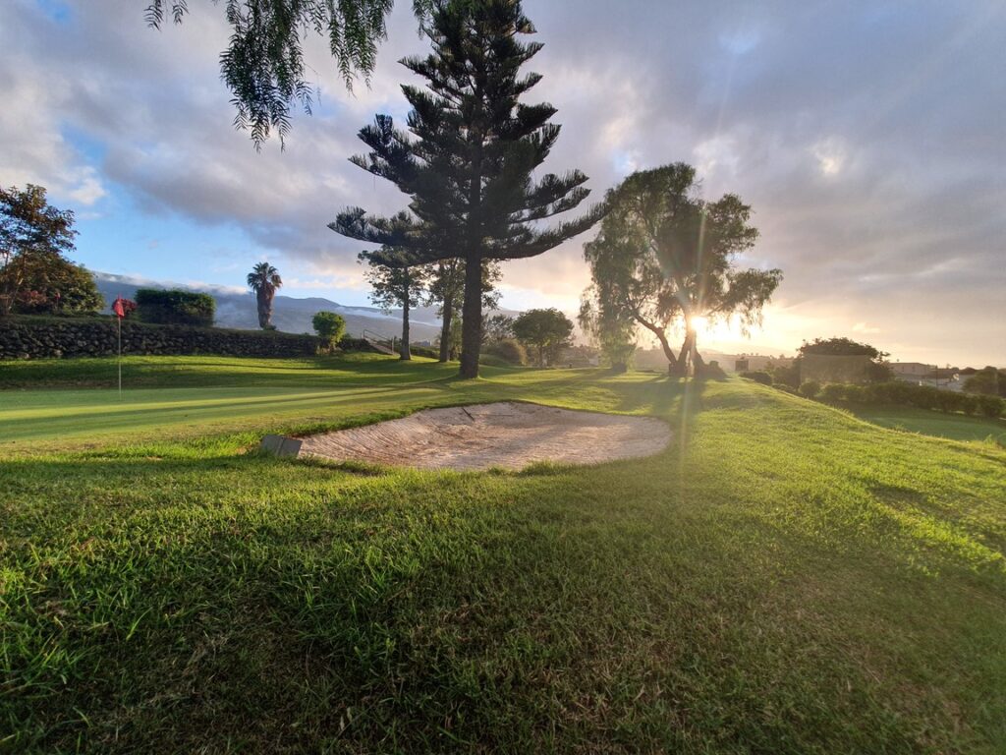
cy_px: 378
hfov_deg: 106.2
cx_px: 503
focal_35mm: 13
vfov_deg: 89.9
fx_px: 378
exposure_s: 1/176
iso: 50
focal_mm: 1.8
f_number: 2.2
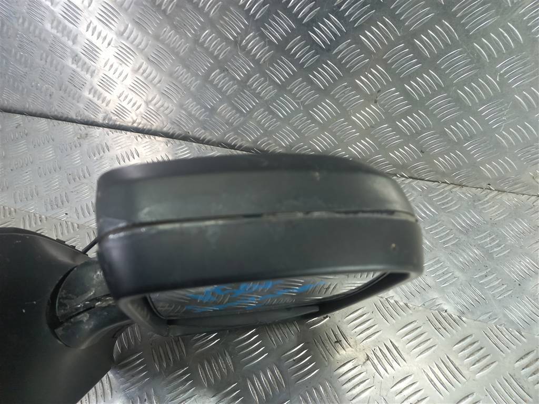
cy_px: 202
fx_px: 389
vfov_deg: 54.9
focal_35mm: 25
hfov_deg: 69.4
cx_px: 270
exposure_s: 1/50
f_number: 1.8
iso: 80
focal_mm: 4.6
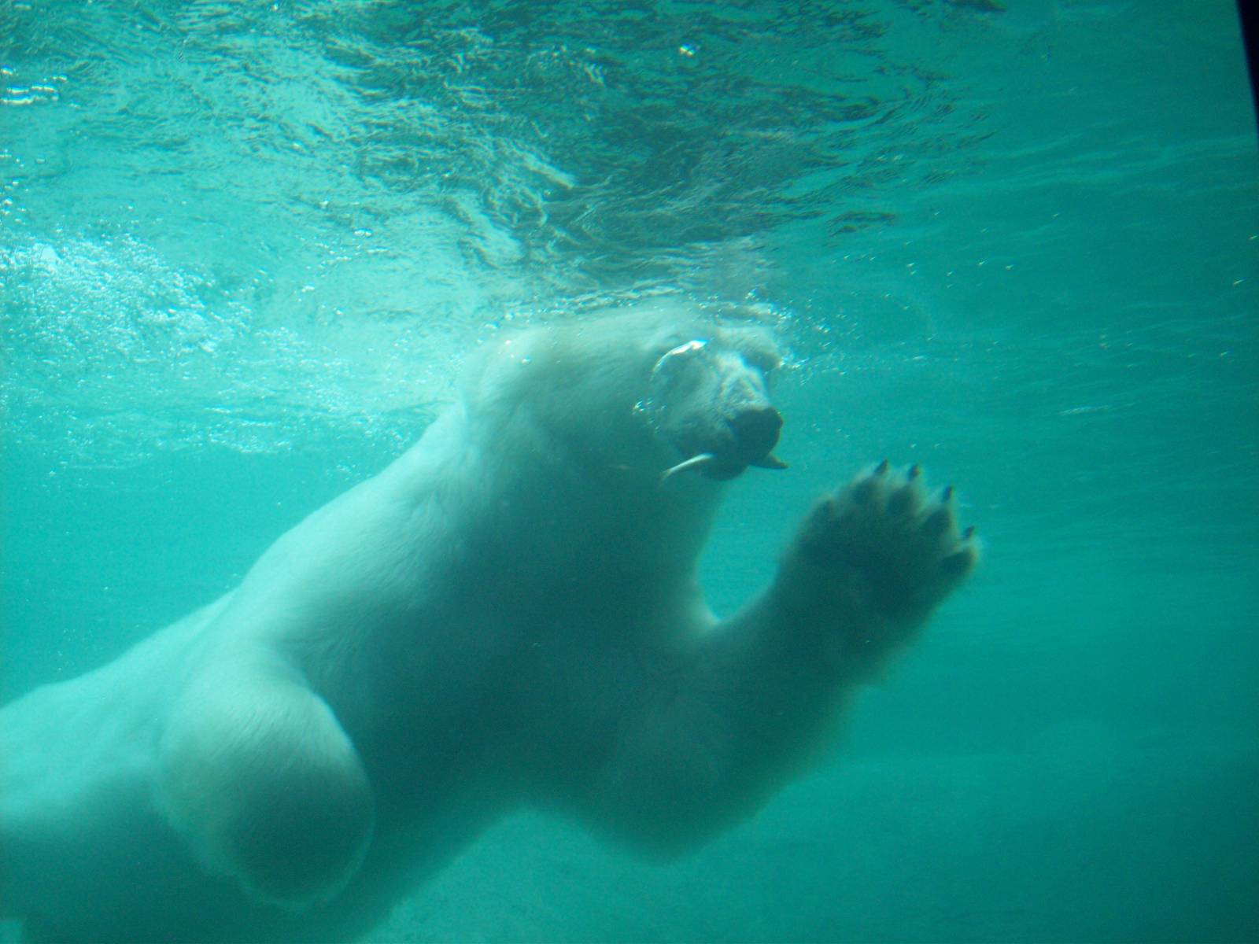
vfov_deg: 38.7
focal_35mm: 37
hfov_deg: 50.1
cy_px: 472
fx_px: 1346
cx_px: 630
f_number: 2.8
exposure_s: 1/479
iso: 80
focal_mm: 6.2
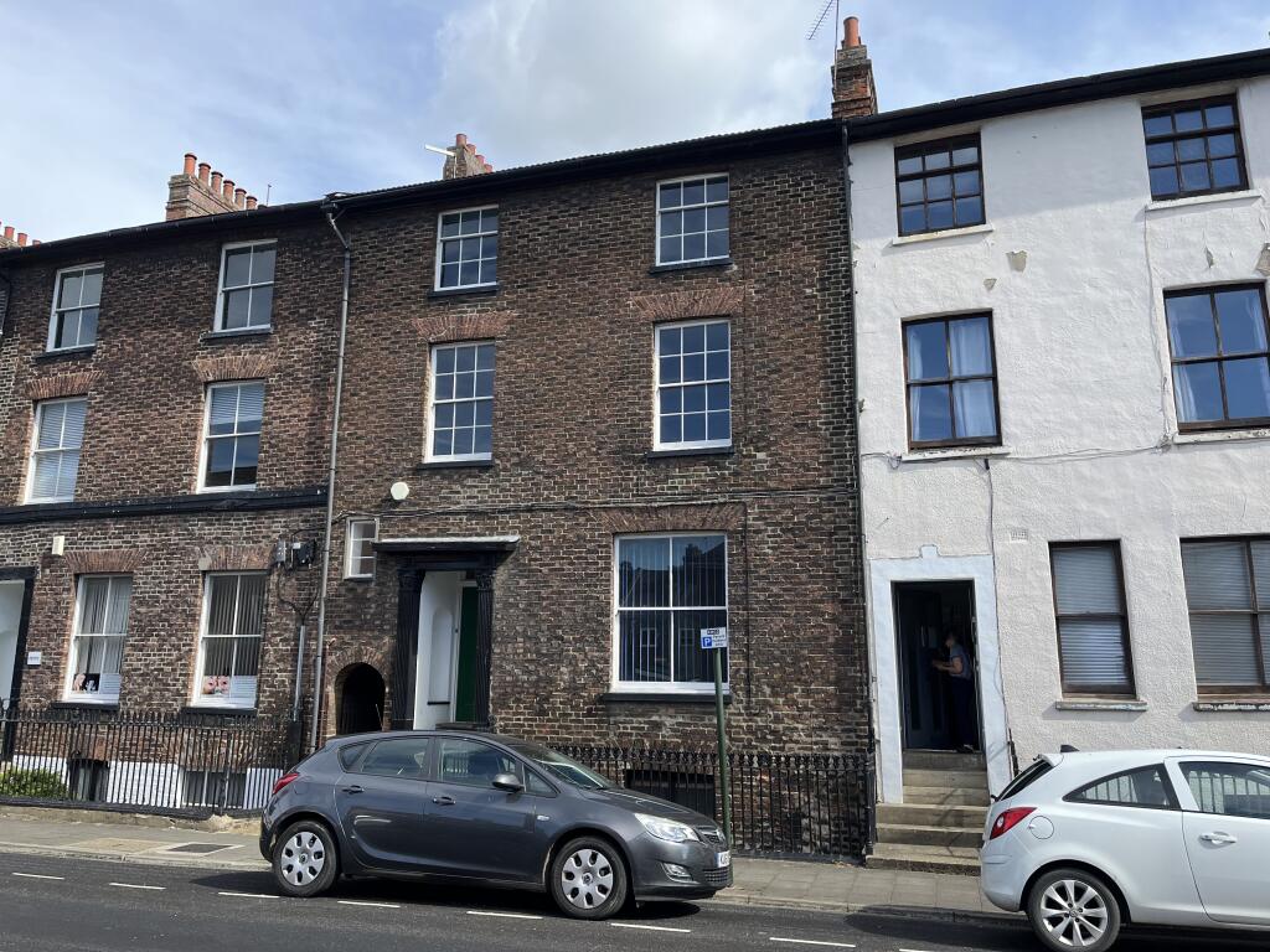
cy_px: 476
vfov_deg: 53.1
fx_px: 954
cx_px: 635
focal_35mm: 26
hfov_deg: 67.3
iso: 50
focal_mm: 5.1
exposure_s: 1/1477
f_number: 1.6
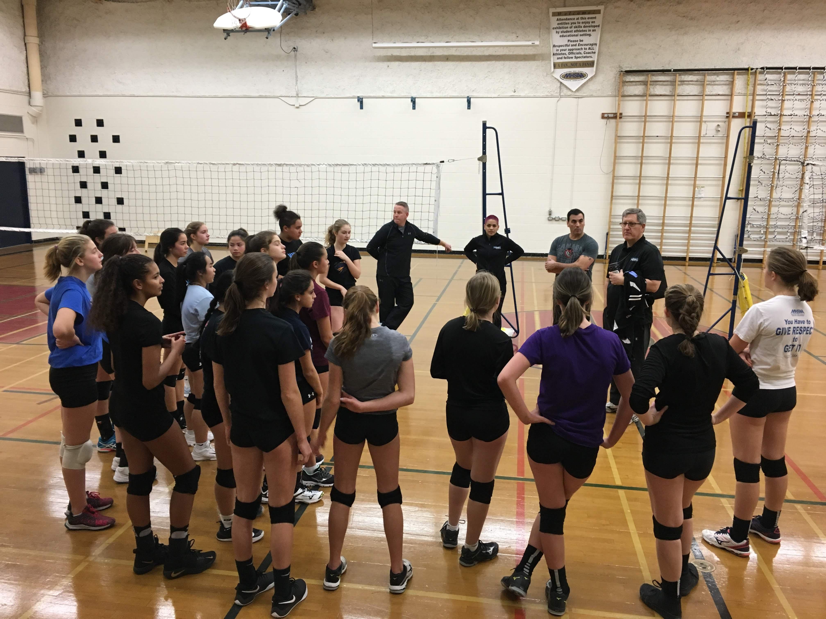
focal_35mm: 29
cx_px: 413
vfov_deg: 48.2
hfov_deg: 61.7
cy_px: 310
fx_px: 692
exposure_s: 1/30
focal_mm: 4.15
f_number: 2.2
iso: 100
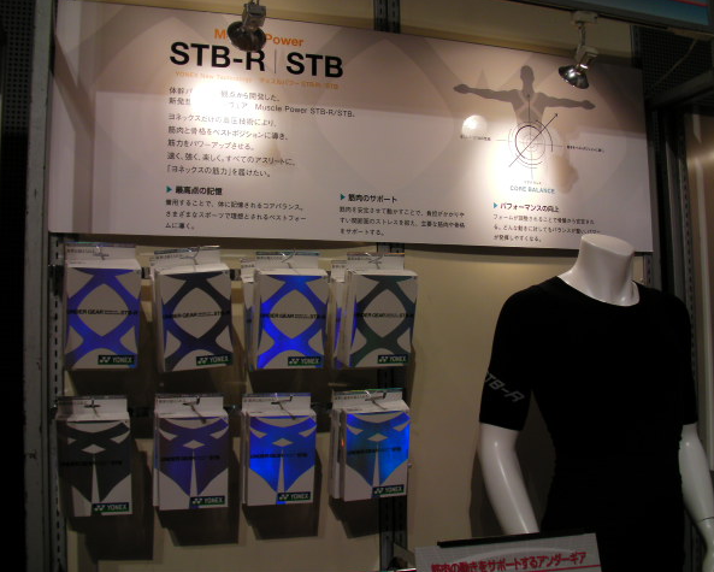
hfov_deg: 45.8
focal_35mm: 40
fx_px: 846
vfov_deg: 37.4
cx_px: 366
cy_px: 285
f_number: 3.5
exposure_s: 1/57.8
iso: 50
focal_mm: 6.3
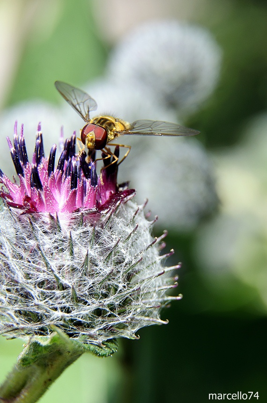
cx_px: 134
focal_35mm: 120
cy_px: 202
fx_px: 1338
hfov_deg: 11.4
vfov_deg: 17.1
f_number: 10
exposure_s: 1/60
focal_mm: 80
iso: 200
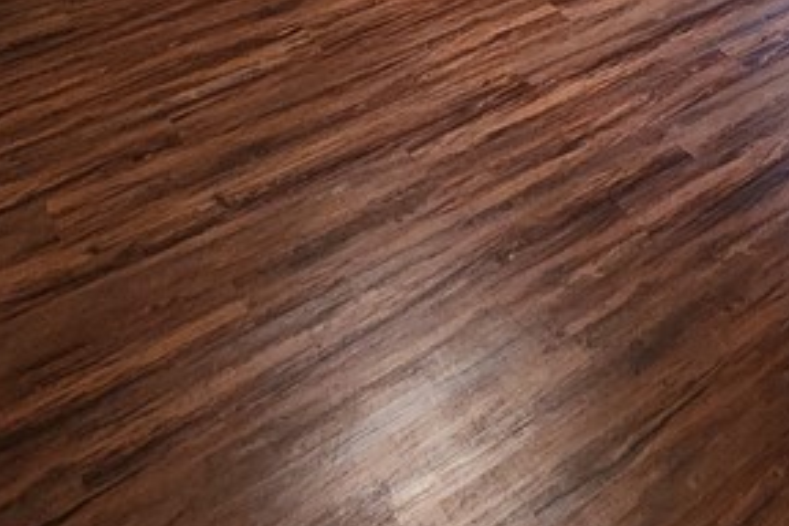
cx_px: 718
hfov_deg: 38.2
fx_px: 1052
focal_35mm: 48
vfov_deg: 20.9
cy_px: -381
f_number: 2.2
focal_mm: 2.2
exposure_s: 1/30
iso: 640
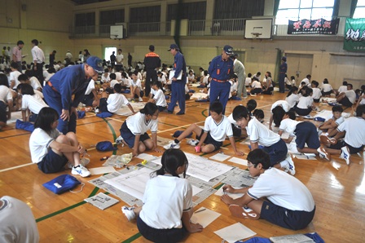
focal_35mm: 27
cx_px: 182
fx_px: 274
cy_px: 122
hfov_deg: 67.4
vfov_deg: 47.9
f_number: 5
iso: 400
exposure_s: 1/100
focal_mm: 18
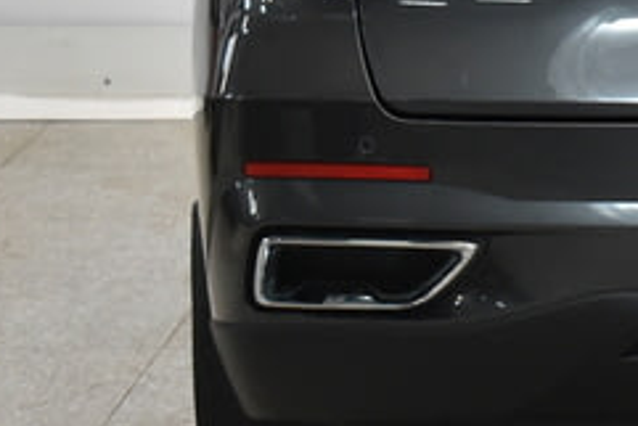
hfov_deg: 7.8
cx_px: 964
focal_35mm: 258
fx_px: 4575
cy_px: -87
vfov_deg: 5.3
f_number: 5.3
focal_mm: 46
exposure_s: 1/80
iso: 1400
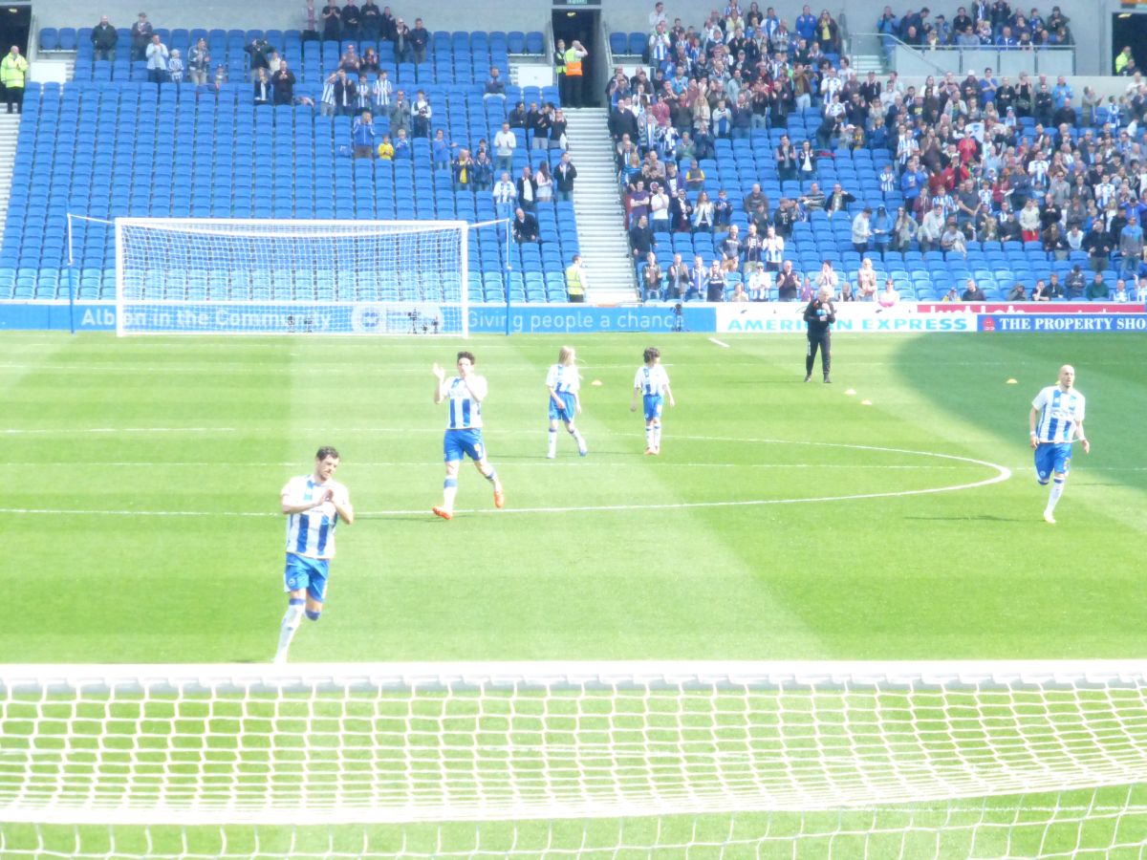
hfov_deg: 11.2
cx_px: 574
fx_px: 5832
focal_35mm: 176
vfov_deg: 8.4
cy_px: 430
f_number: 6.3
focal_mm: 31.3
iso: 1600
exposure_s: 1/2000
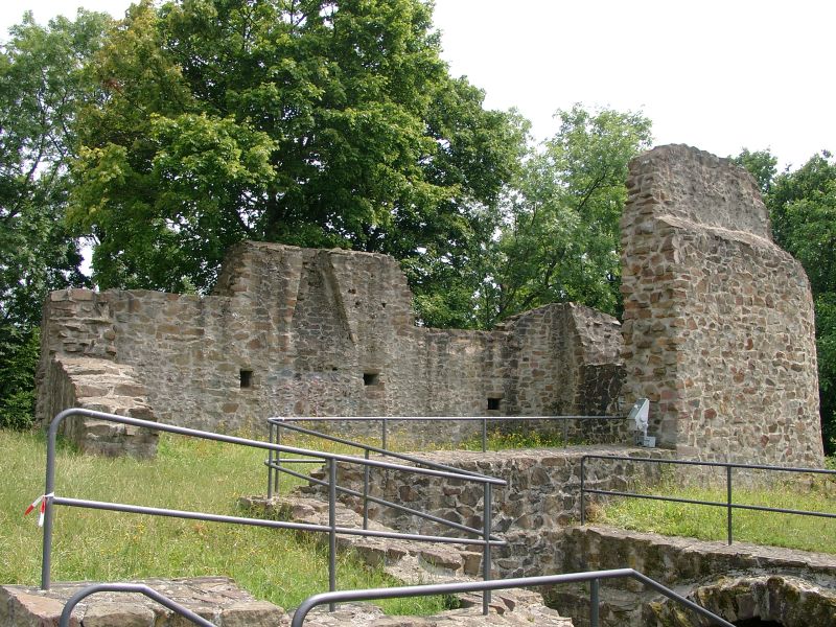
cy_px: 314
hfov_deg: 54.0
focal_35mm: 34
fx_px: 821
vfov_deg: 41.8
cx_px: 418
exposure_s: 1/349
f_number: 4
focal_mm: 7.13
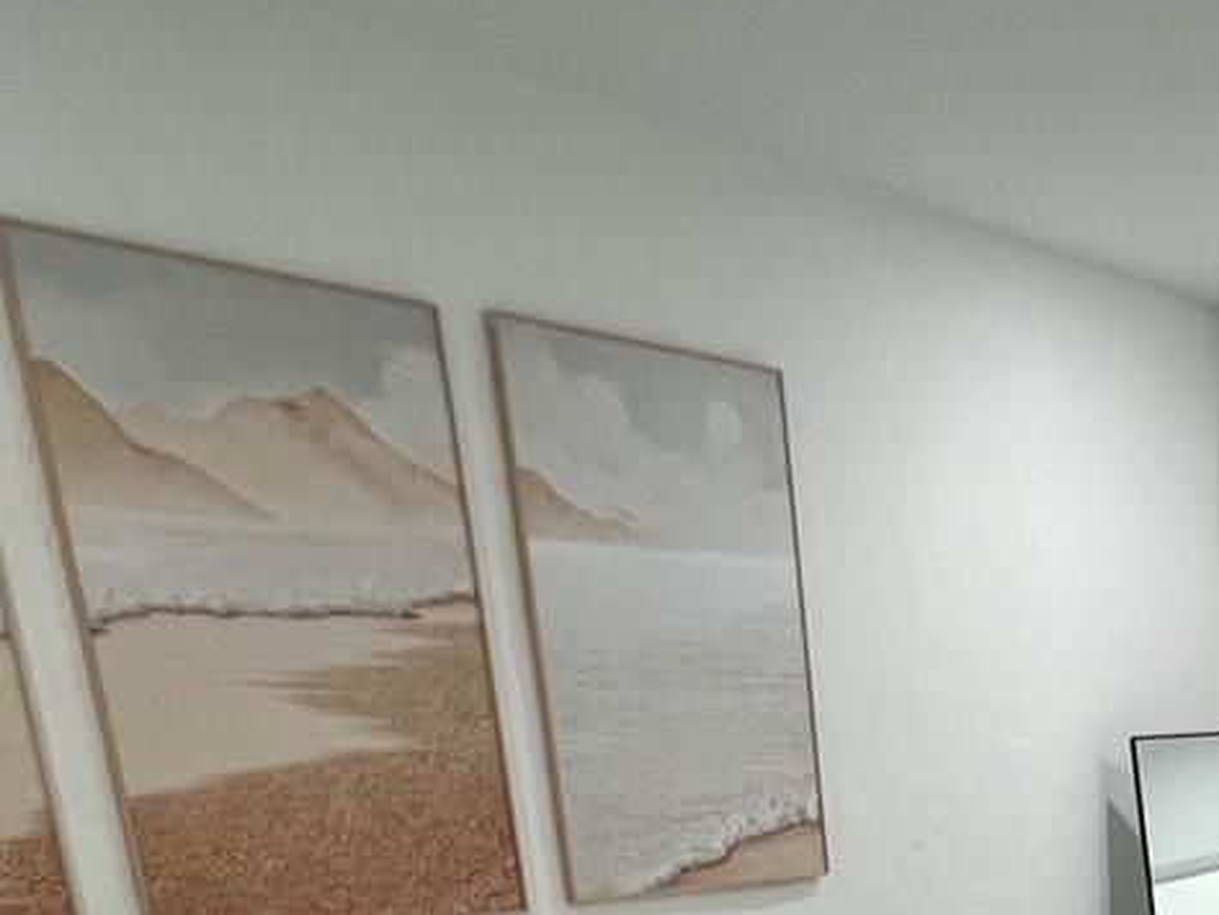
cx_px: 1155
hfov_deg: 39.1
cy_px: 1268
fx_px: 1550
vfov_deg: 26.5
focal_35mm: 44
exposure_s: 1/120
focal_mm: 1.57
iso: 200
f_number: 1.8
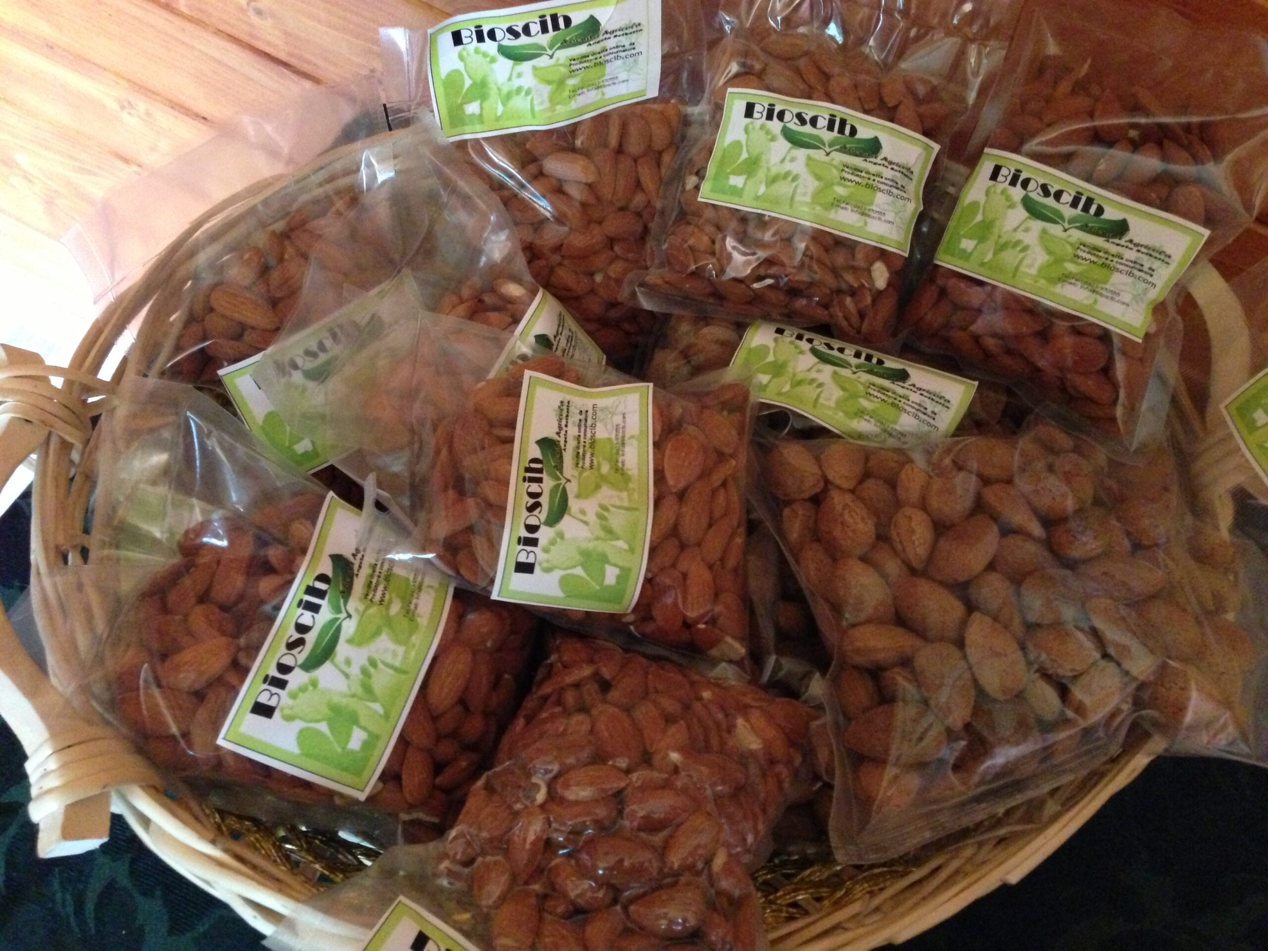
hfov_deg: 55.4
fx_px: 1209
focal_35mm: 33
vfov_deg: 42.9
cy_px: 476
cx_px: 634
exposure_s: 1/15
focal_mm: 4.13
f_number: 2.4
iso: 800
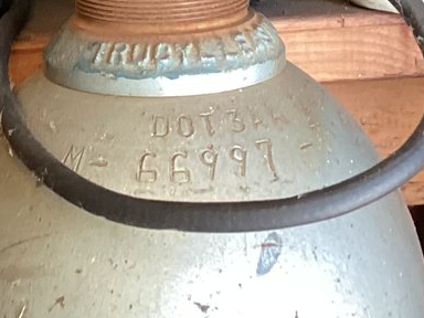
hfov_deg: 16.1
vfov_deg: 11.5
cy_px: -187
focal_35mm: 122
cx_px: 153
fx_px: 1494
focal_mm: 3.3
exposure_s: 1/50
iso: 250
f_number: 2.4
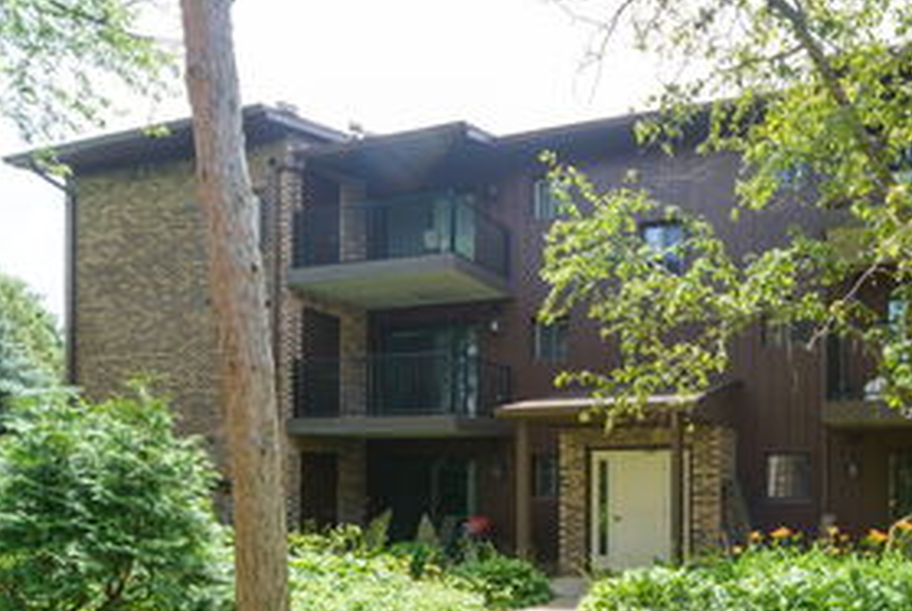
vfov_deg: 52.6
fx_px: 609
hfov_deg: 68.0
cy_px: 392
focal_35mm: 24
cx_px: 704
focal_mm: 14
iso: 400
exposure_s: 1/200
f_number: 8
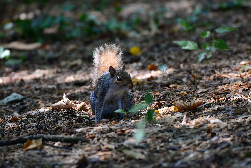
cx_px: 126
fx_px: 2092
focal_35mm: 300
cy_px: 84
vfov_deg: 4.6
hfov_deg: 6.9
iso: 1000
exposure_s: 1/200
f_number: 7.1
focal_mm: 300
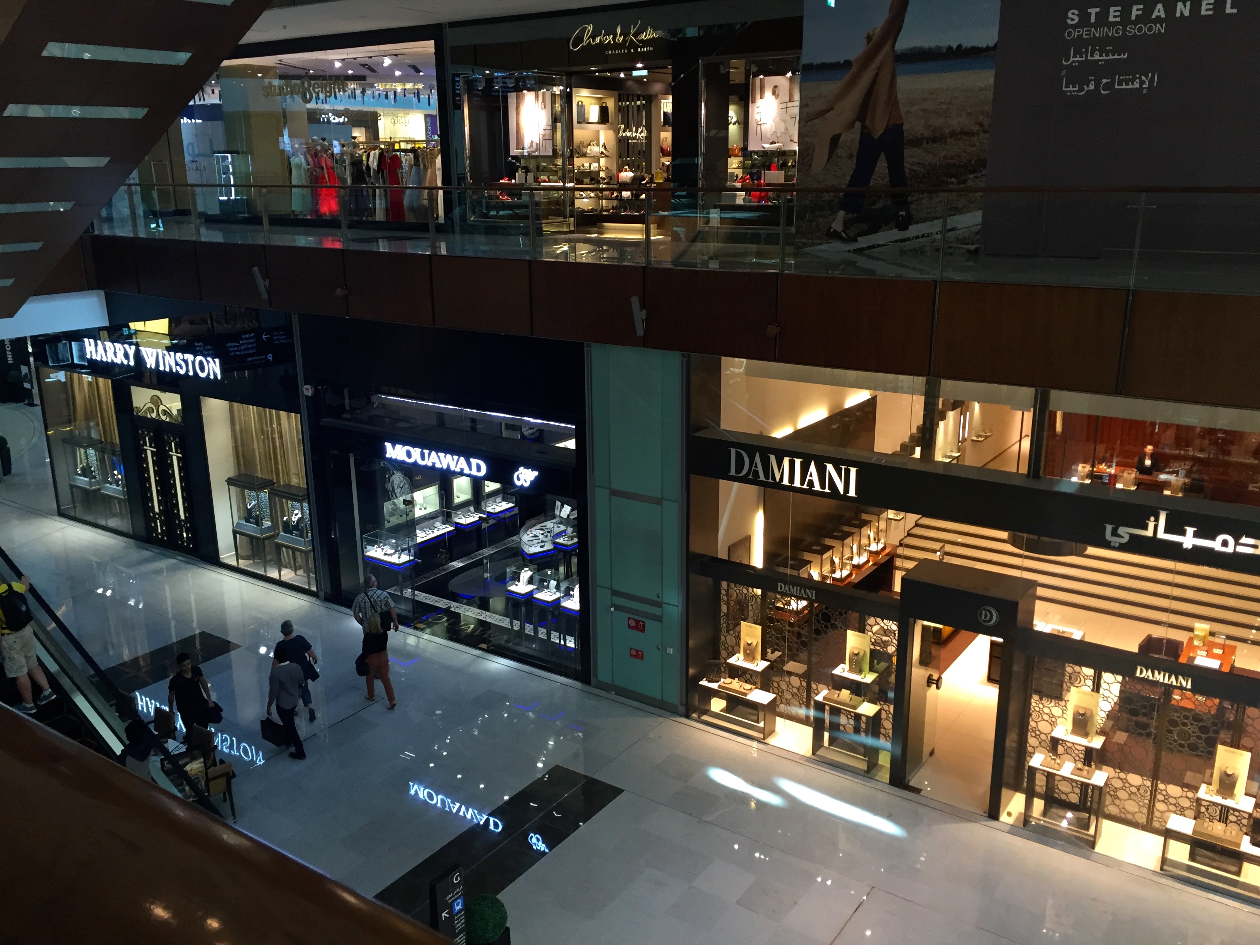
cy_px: 472
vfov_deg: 48.2
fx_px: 1056
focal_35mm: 29
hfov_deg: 61.7
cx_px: 630
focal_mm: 4.15
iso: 64
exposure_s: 1/33
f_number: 2.2
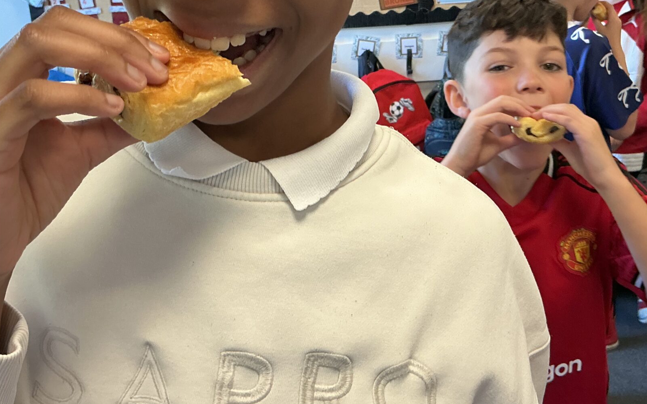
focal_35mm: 49
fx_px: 864
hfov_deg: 40.9
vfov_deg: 26.2
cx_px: 388
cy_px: 138
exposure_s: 1/60
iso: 100
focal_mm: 3
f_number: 1.8
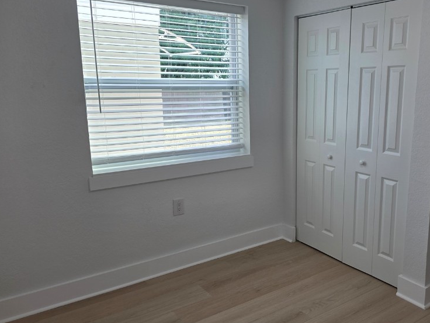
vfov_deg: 44.2
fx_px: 398
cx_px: 272
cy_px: 163
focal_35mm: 32
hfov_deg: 56.1
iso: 32
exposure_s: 1/120
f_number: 1.7
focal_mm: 6.3
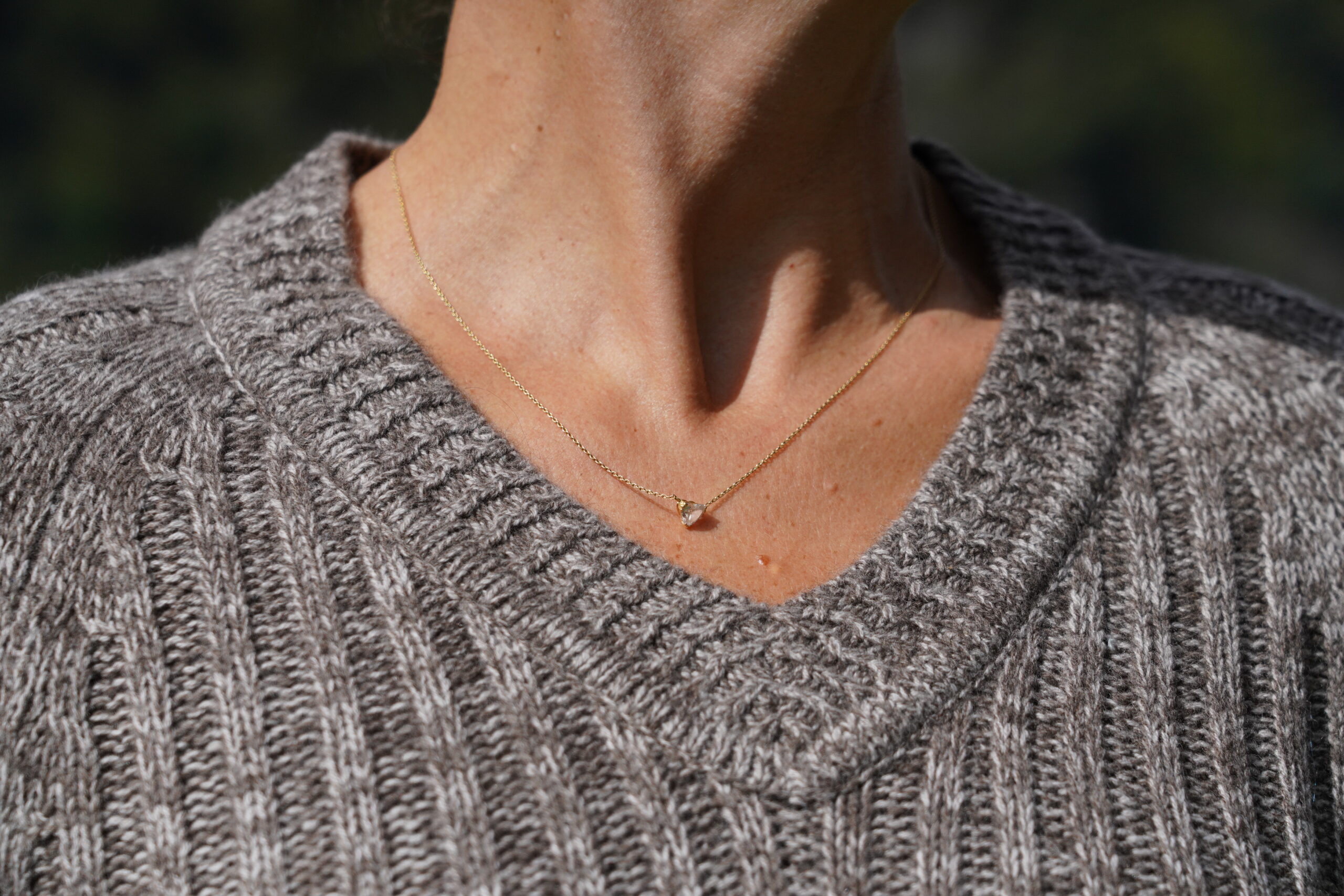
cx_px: 672
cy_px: 448
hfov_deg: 19.5
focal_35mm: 105
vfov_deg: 13.0
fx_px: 3920
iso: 800
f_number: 6.3
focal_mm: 105
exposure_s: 1/8000
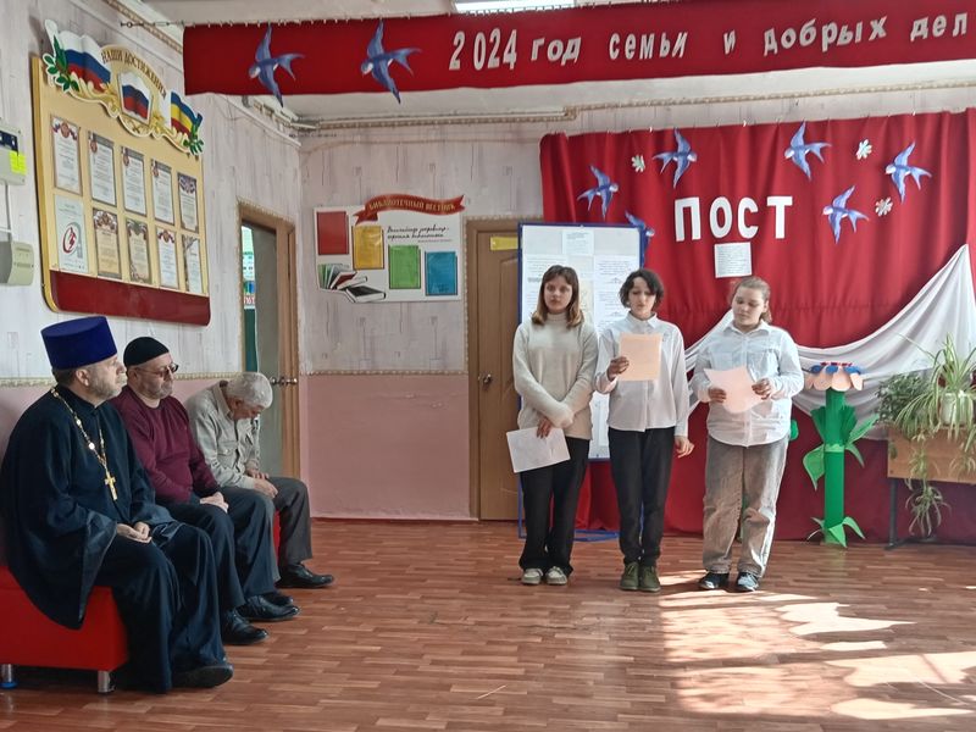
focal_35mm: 26
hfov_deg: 67.3
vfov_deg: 53.1
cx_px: 488
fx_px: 733
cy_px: 366
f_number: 1.8
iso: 152
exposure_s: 1/33.3
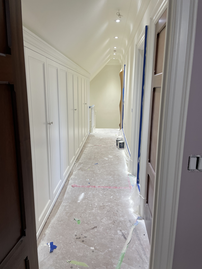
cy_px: 134
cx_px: 101
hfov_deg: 53.1
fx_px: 202
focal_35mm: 26
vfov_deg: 67.3
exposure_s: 1/120
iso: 80
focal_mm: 4.2
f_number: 1.6
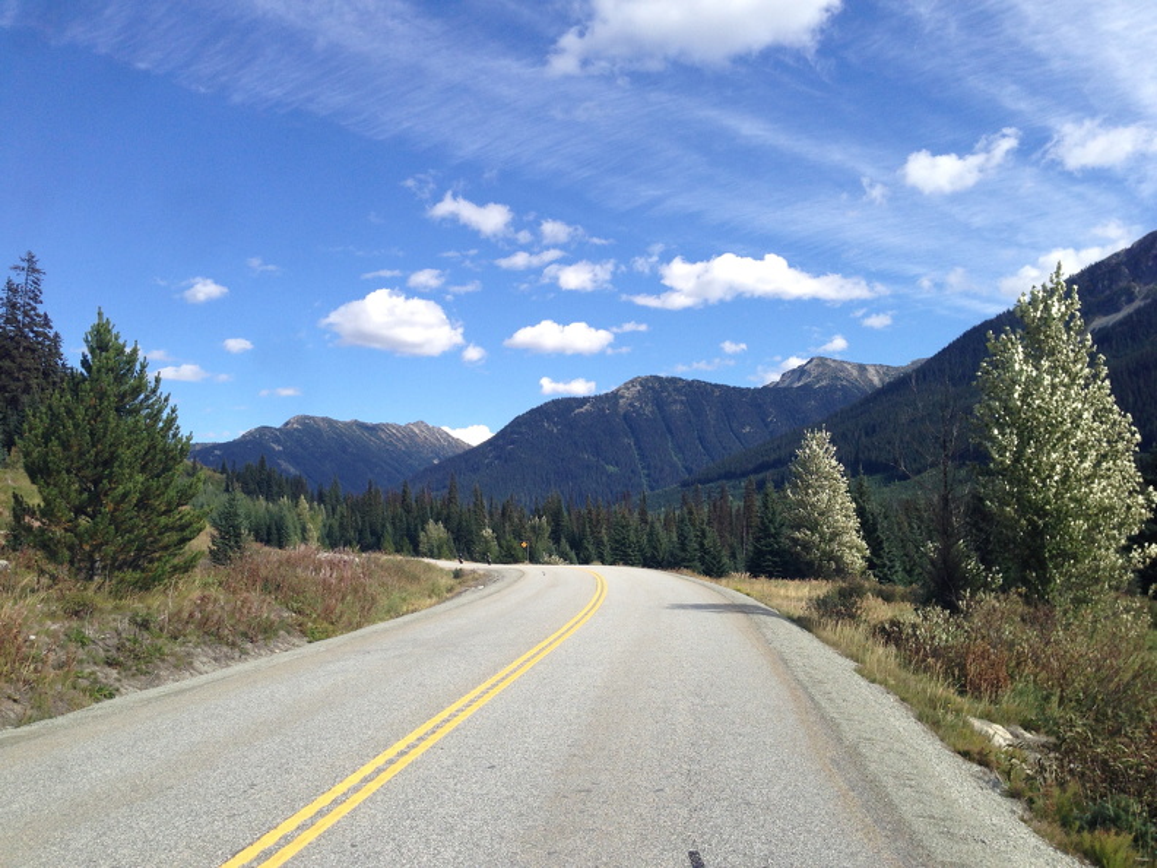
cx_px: 578
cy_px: 434
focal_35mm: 33
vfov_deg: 42.9
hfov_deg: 55.4
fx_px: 1103
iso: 50
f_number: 2.4
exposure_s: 1/1290
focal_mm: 4.12
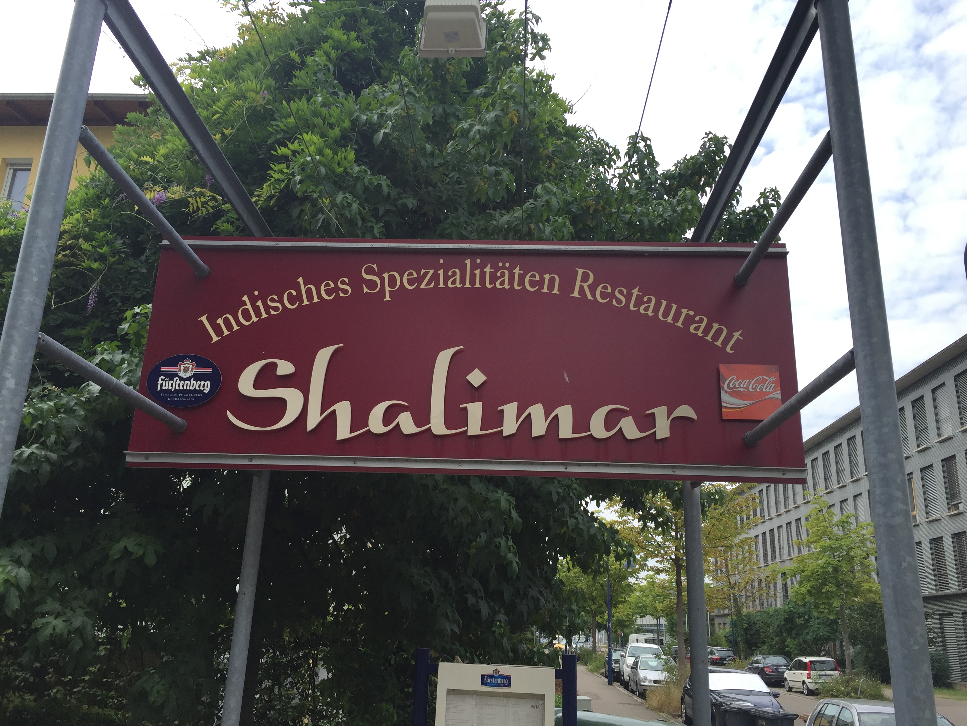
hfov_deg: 61.7
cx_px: 484
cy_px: 363
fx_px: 810
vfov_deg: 48.2
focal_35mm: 29
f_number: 2.2
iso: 32
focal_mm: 4.15
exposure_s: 1/1236
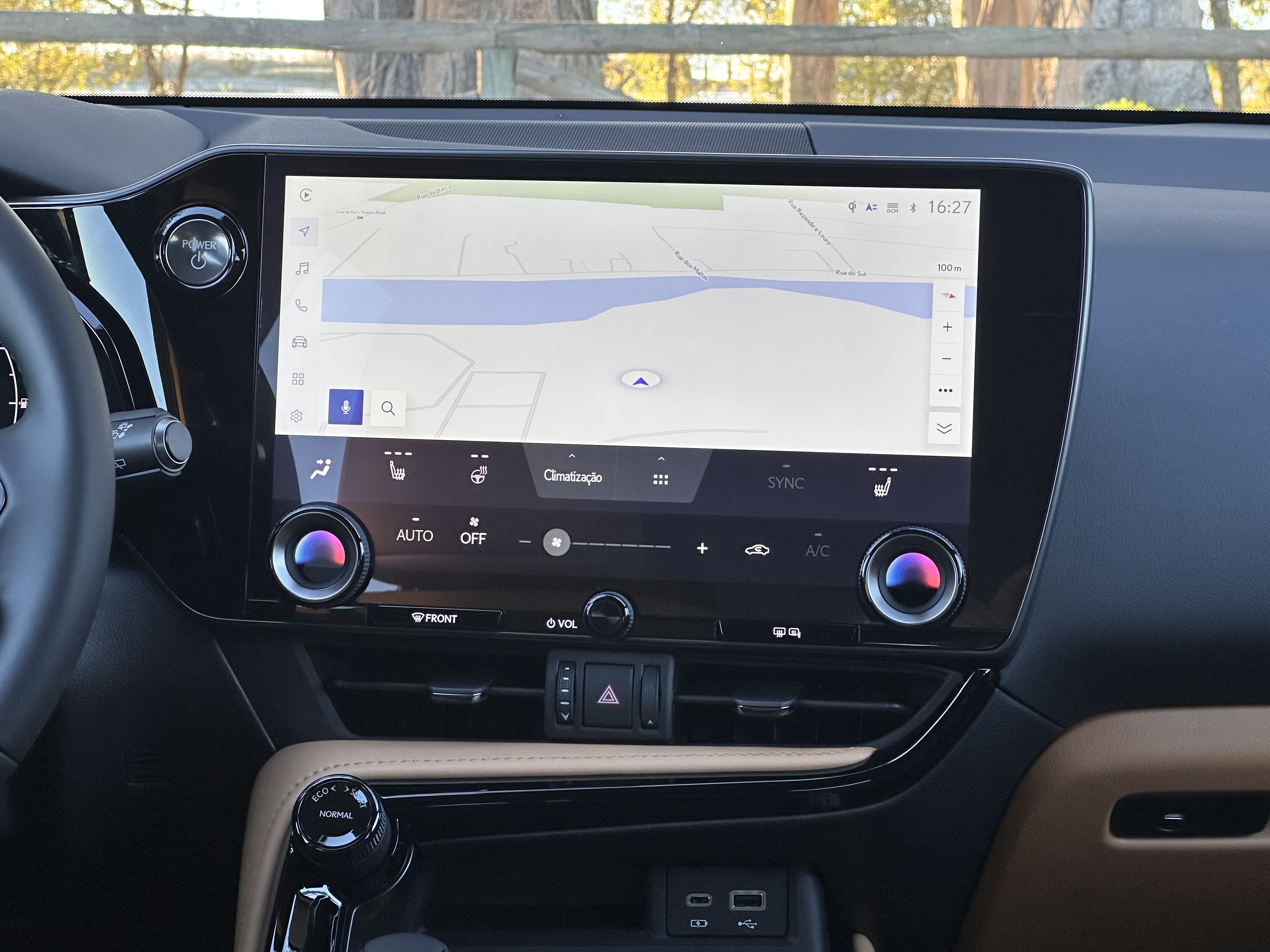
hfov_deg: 25.3
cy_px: 476
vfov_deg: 19.1
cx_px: 635
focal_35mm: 77
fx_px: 2825
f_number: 2.8
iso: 125
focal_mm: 9
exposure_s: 1/99
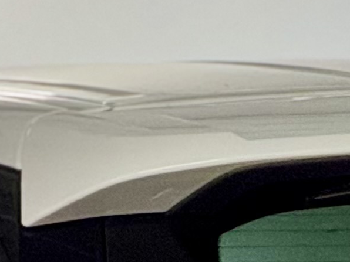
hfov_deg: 2.4
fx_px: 8210
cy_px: 702
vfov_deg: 1.8
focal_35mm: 812
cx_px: 275
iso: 200
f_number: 2.8
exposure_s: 1/50
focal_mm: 15.66
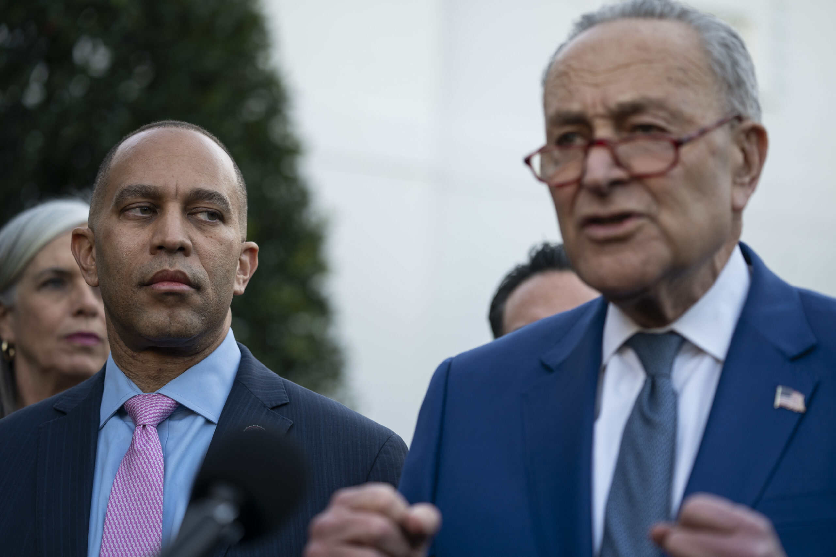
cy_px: 278
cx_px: 418
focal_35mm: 86
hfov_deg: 23.6
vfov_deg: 15.9
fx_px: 1997
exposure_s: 1/500
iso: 640
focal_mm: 86
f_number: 2.8
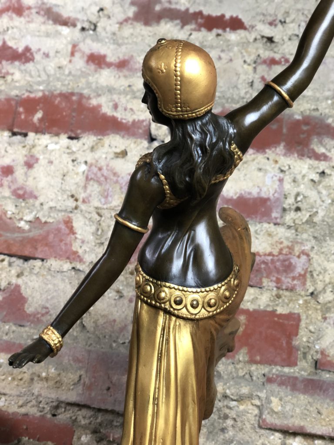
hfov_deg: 28.0
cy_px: 222
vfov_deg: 36.8
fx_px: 669
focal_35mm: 52
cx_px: 167
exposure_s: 1/50
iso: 80
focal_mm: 6
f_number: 2.4
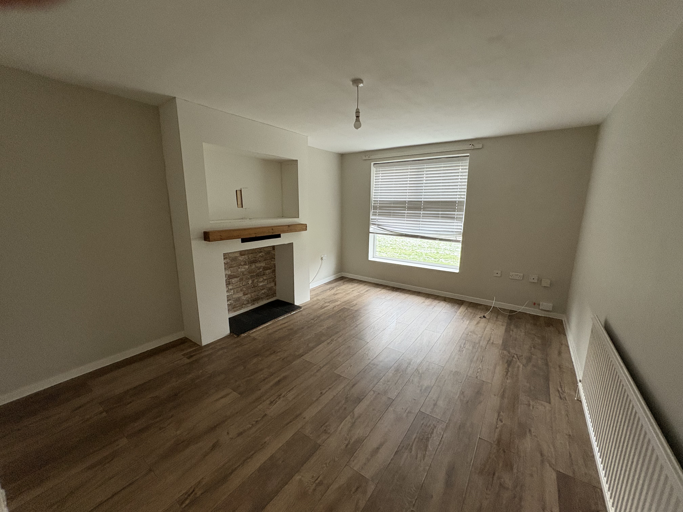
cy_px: 256
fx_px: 276
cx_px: 342
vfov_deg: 85.7
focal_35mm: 14
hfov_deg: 102.1
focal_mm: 2.22
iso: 320
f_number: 2.2
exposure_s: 1/60
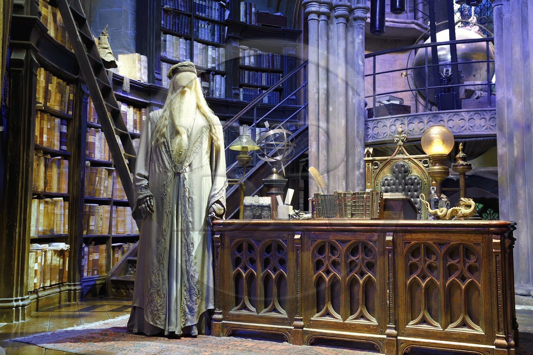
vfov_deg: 35.0
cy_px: 178
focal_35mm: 38
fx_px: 562
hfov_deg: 50.7
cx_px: 266
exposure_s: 1/10
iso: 1600
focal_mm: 38
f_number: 6.3
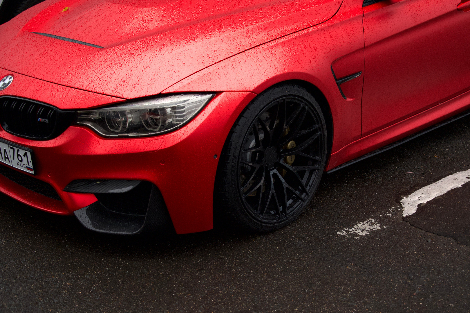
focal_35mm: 52
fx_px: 678
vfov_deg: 26.0
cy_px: 156
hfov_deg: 38.2
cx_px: 235
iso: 1600
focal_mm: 52
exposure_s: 1/50
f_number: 4.5
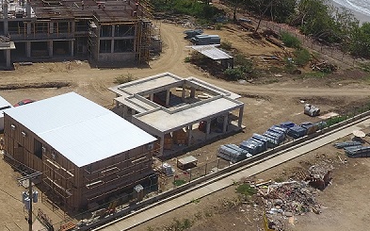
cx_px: 15
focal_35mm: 54
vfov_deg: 23.6
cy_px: 43
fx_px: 544
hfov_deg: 34.7
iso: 100
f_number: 2.8
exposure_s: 1/1658
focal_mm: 3.61
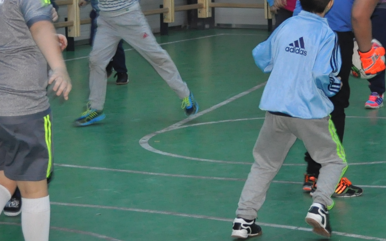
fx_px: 1806
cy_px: -38
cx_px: 322
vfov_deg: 7.6
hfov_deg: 12.1
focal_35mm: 172
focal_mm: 35
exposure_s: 1/60
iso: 800
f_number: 5
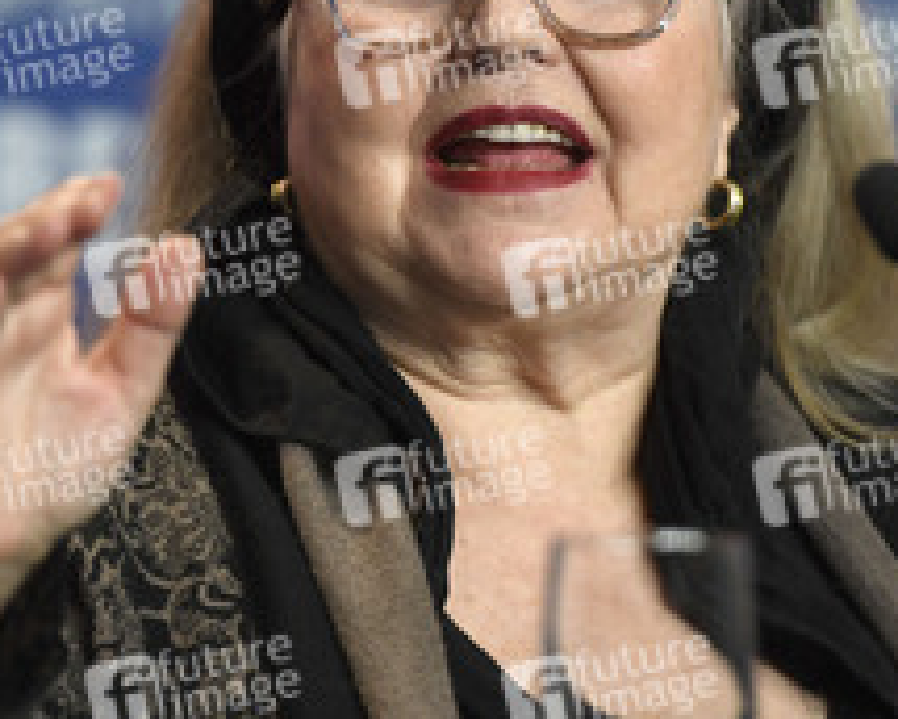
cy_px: 163
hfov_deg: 4.9
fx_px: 10445
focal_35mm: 393
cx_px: 499
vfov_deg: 3.9
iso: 1250
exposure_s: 1/250
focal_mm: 200
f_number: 4
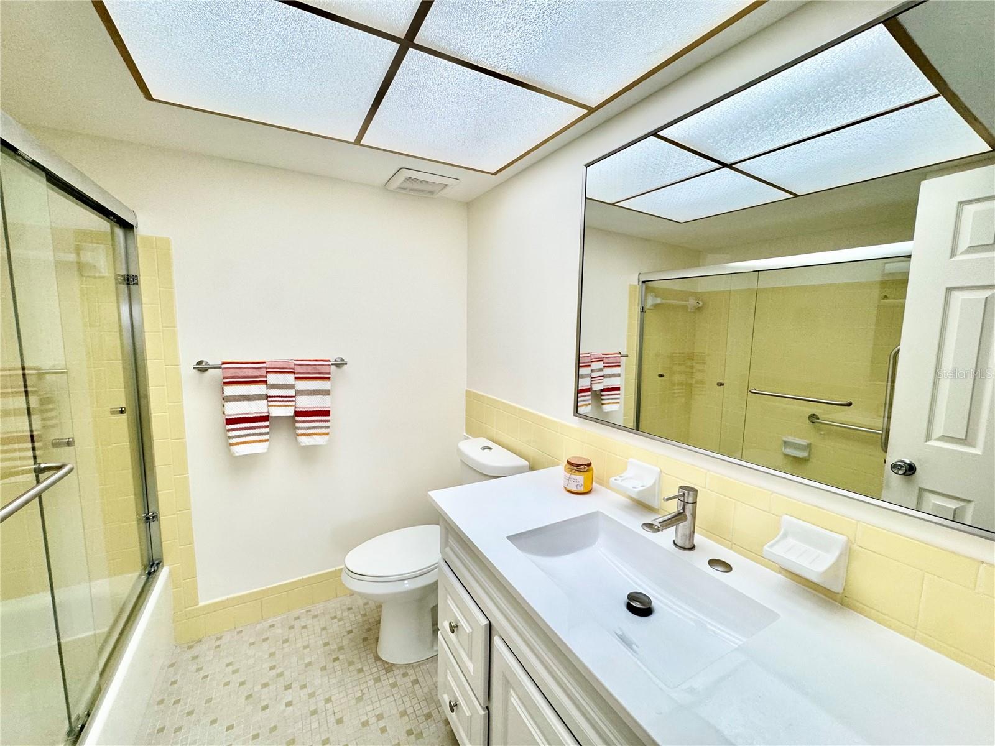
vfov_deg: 85.7
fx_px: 402
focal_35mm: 14
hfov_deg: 102.1
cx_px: 498
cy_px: 373
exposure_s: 1/120
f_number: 2.2
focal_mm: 2.22
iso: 160
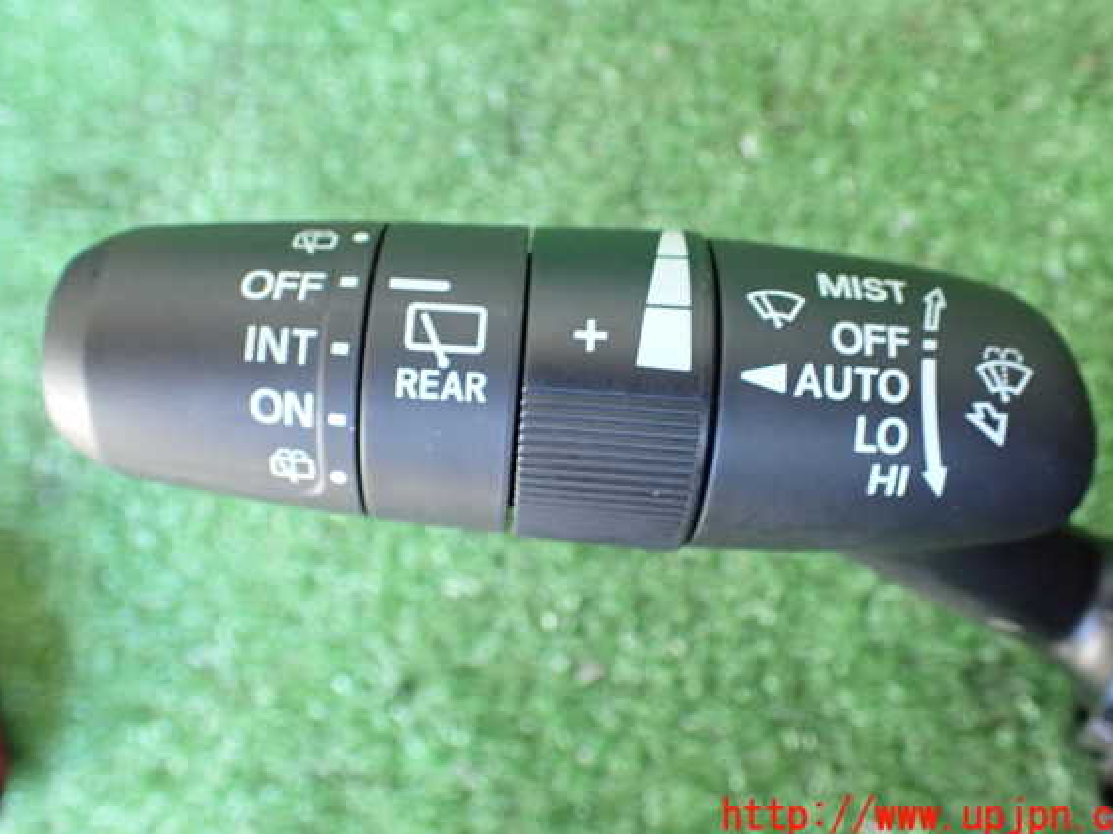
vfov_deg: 44.1
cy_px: 397
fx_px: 1029
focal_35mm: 32
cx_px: 575
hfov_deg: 56.8
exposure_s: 1/50
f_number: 2.3
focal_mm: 5.4
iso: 800
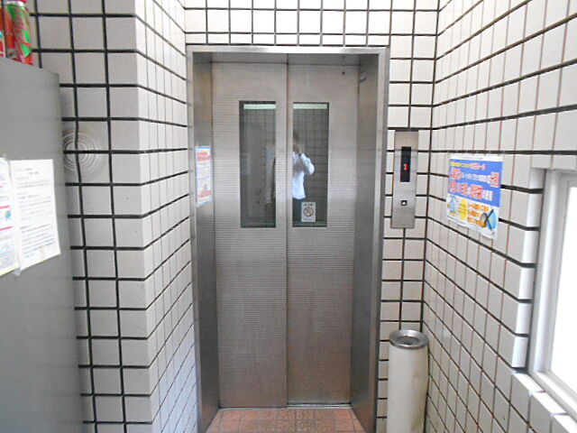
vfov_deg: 53.1
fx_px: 433
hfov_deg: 67.3
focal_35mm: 26
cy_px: 216
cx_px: 288
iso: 800
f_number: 3.2
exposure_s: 1/30
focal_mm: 4.6
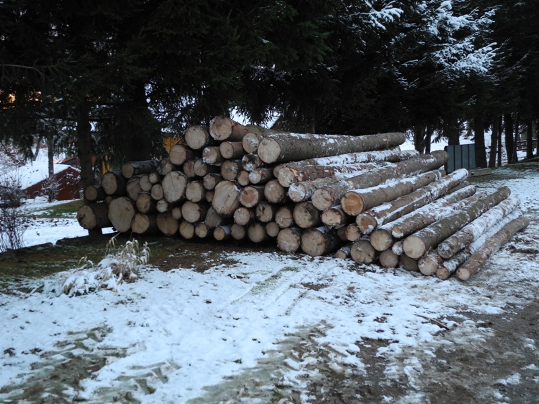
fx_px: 638
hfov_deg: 45.8
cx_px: 270
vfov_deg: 35.1
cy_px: 202
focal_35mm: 41
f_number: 3.2
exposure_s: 1/30
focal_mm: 8.8
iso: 190
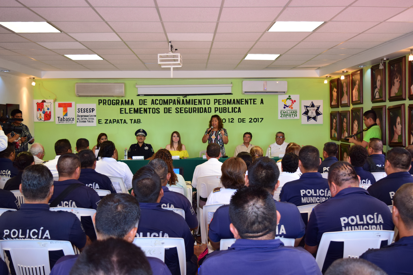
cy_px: 138
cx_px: 206
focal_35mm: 38
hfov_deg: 51.3
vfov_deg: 35.5
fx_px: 430
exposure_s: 1/80
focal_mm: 25
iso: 800
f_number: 4
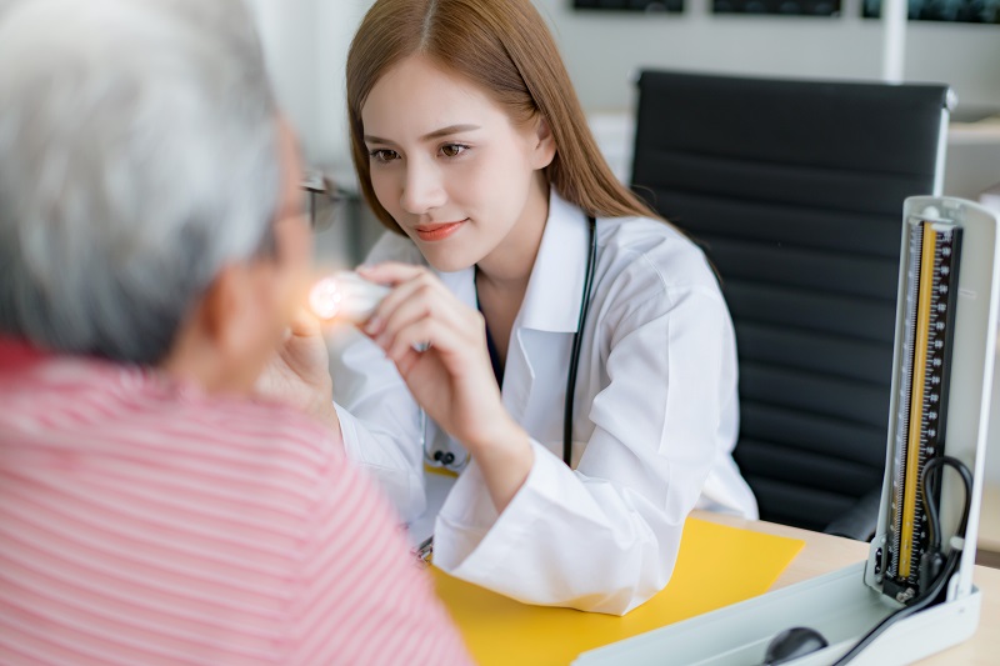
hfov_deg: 39.6
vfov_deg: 27.0
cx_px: 500
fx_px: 1389
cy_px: 333
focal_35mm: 50
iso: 250
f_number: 1.4
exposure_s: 1/1600
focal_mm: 50
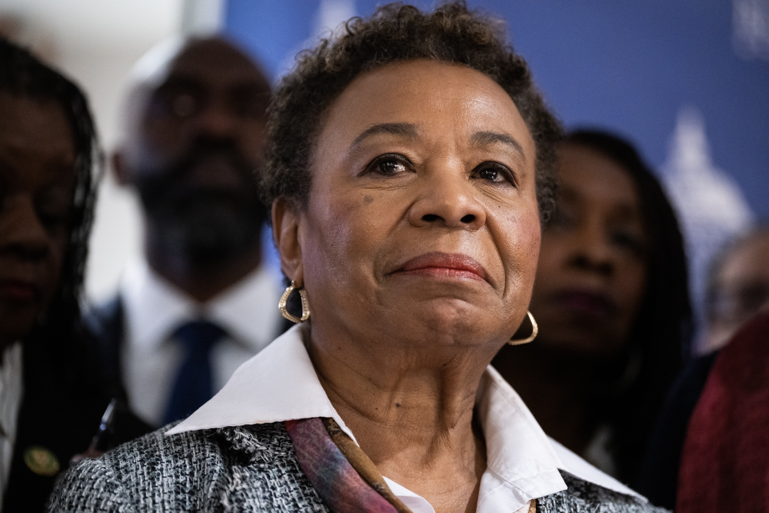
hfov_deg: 16.8
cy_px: 256
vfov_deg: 11.2
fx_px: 2606
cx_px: 384
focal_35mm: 122
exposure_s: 1/100
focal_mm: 122
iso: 4000
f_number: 2.8
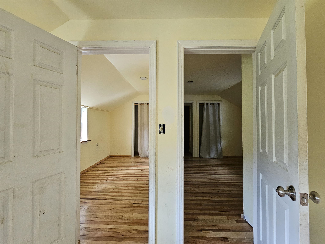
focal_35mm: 13
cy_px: 122
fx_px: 122
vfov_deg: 89.9
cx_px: 162
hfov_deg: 106.2
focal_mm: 2.2
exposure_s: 1/60
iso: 160
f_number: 2.2
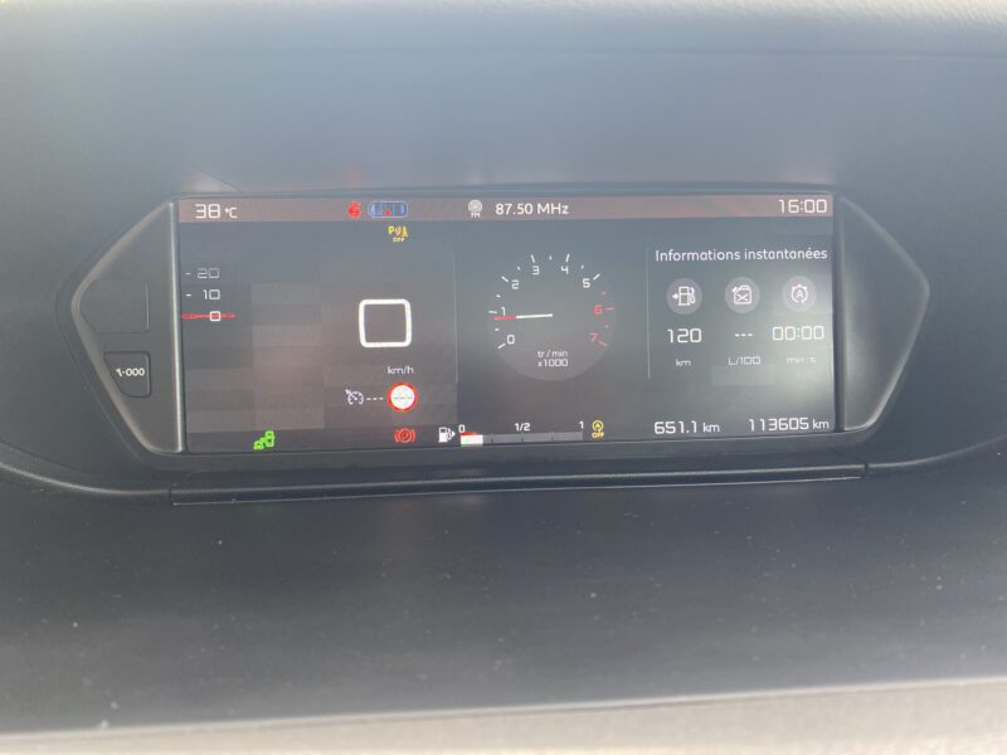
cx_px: 504
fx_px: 756
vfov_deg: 53.1
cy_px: 378
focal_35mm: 26
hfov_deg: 67.3
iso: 125
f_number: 1.8
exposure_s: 1/113
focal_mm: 4.25
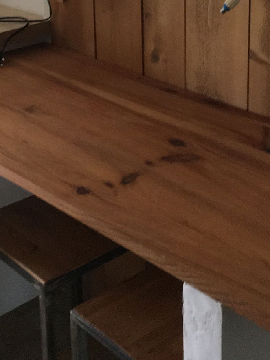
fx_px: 728
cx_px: 79
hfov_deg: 20.9
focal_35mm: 70
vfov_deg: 26.6
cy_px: 21
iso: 250
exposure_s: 1/17
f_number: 2.2
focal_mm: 4.15
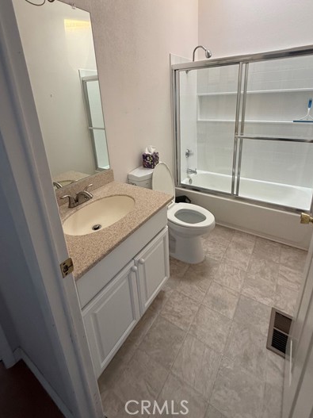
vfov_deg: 89.7
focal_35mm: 17
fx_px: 205
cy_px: 165
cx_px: 165
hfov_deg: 74.6
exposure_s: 1/99
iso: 200
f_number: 2.2
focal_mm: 2.22
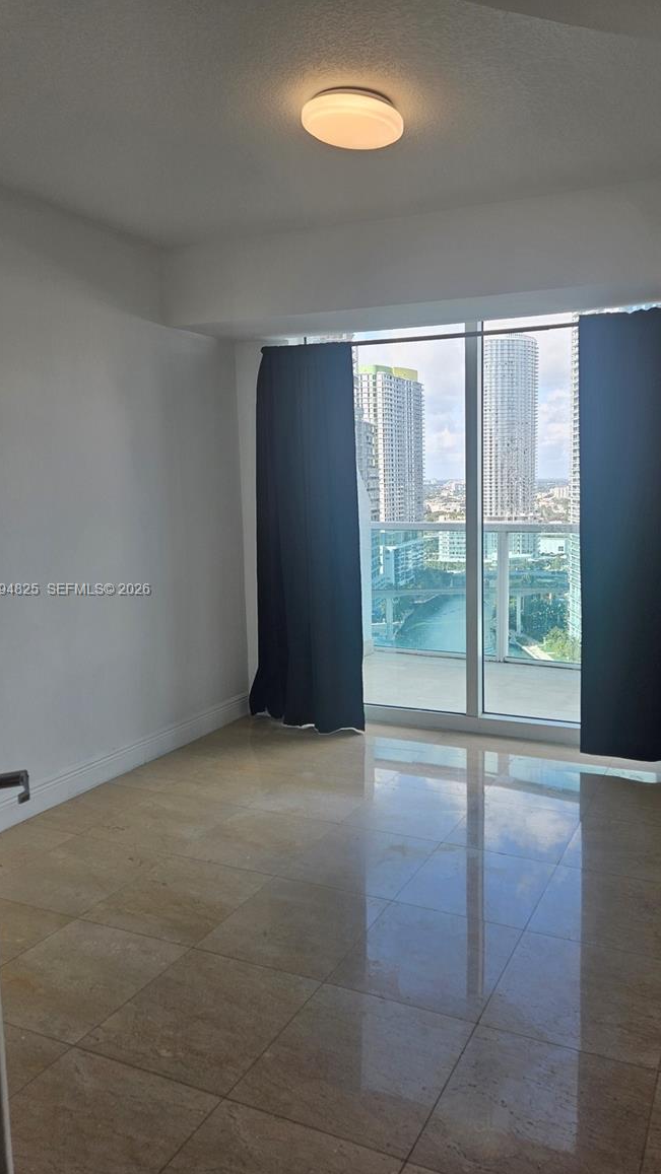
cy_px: 591
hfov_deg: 44.0
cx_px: 419
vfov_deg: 71.9
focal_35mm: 26
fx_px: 810
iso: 25
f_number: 1.8
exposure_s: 1/239
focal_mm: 5.4
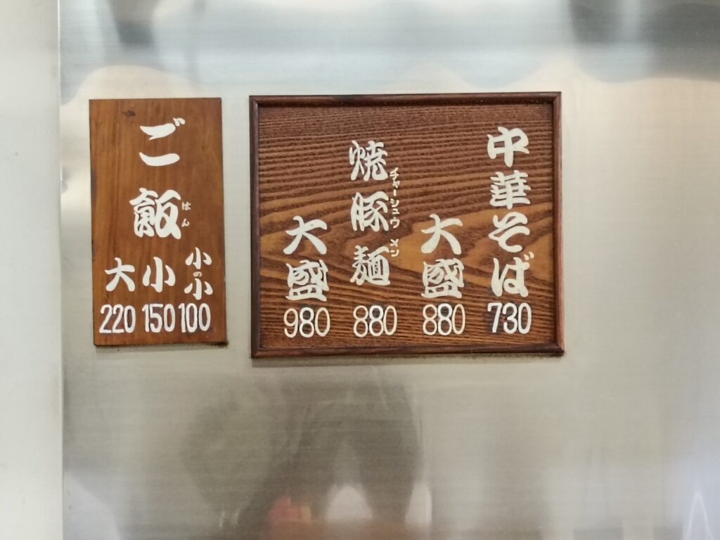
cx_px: 360
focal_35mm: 97
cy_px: 270
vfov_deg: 15.2
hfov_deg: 20.2
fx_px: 2018
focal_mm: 4.7
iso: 800
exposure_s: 1/50
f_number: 1.7
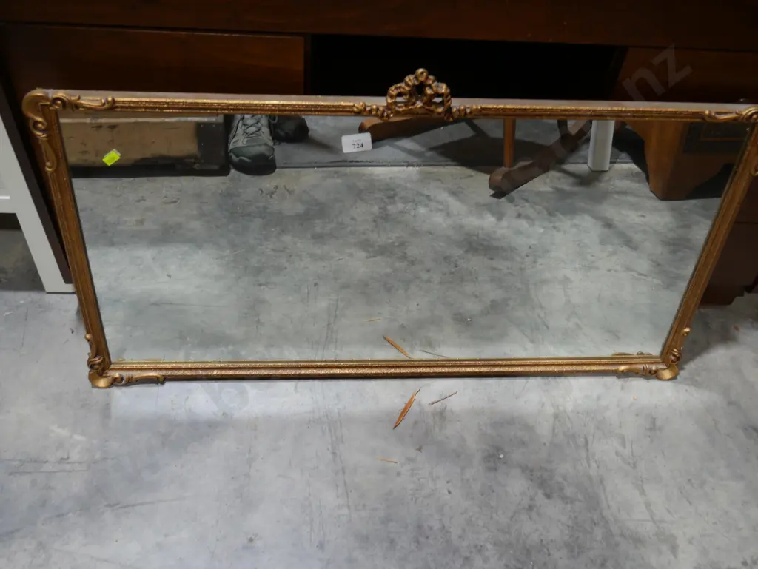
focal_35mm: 36
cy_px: 284
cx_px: 379
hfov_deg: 51.3
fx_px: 789
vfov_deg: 39.7
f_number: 4
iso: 320
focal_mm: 18
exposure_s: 1/60
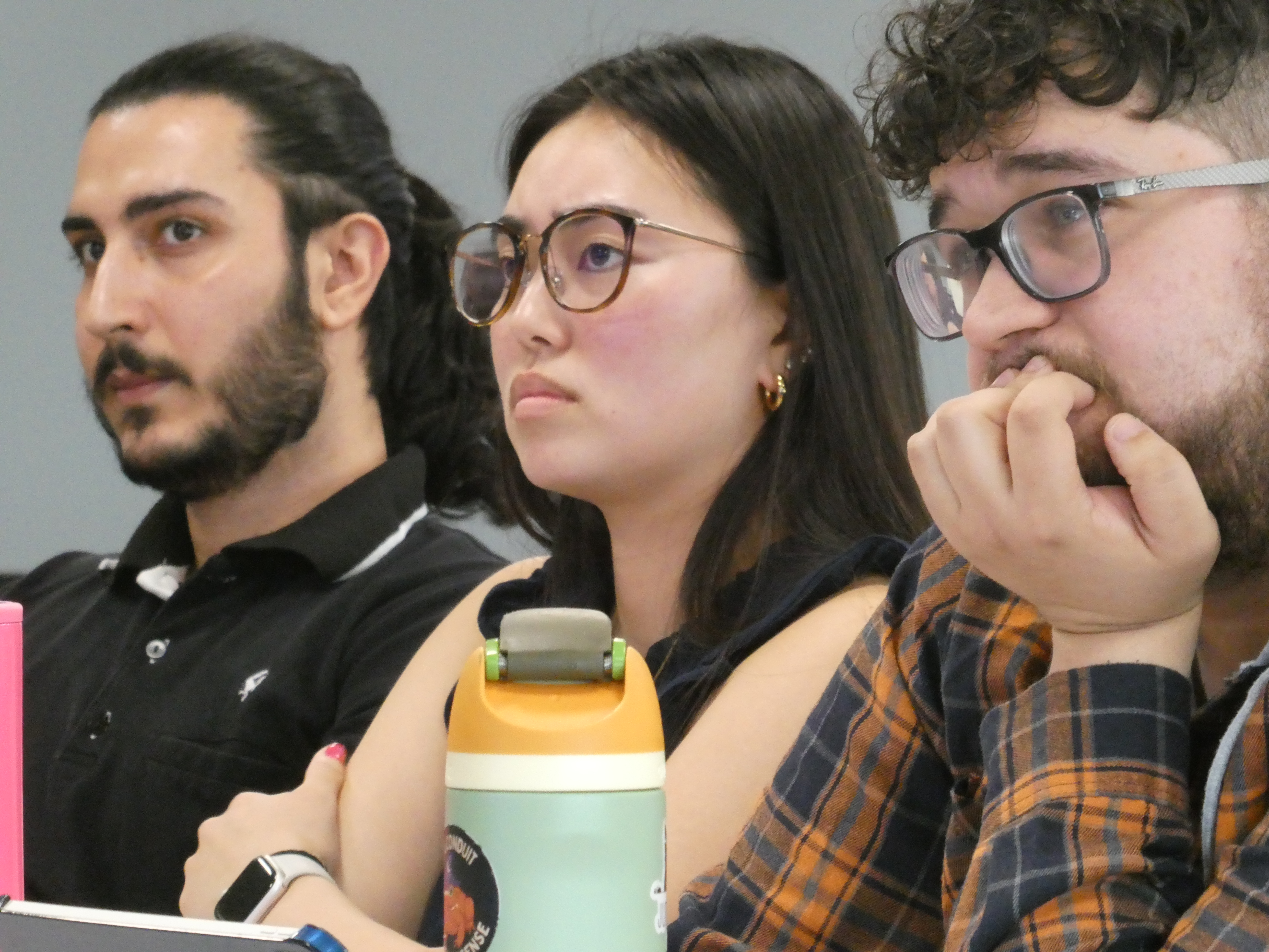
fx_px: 9715
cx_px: 634
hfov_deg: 7.5
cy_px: 476
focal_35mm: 265
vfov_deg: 5.6
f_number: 5.6
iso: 1600
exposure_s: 1/40
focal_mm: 47.5
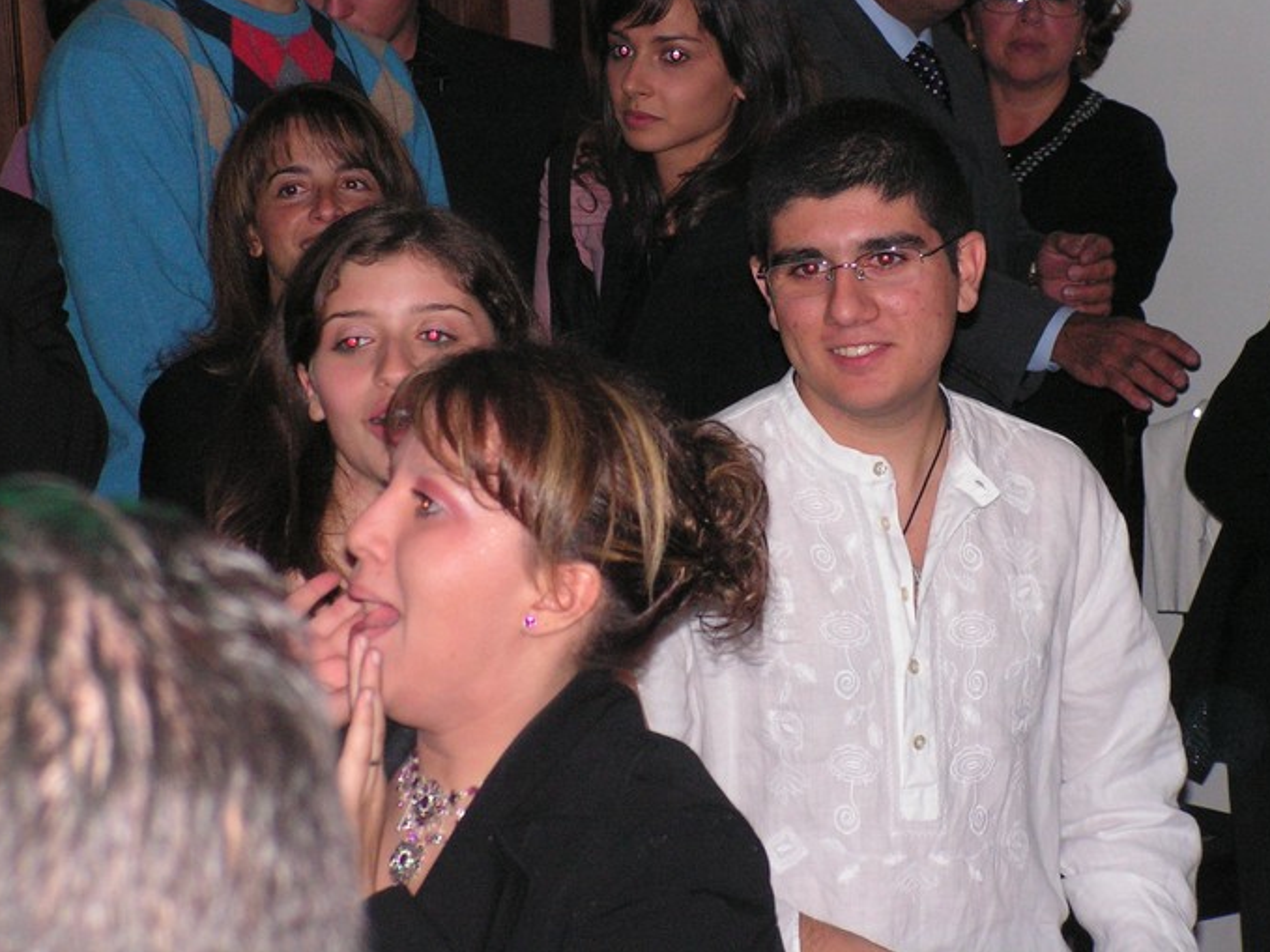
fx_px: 5099
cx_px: 728
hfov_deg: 14.2
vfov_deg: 10.7
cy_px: 393
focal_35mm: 139
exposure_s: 1/125
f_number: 3.4
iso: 200
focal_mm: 19.8
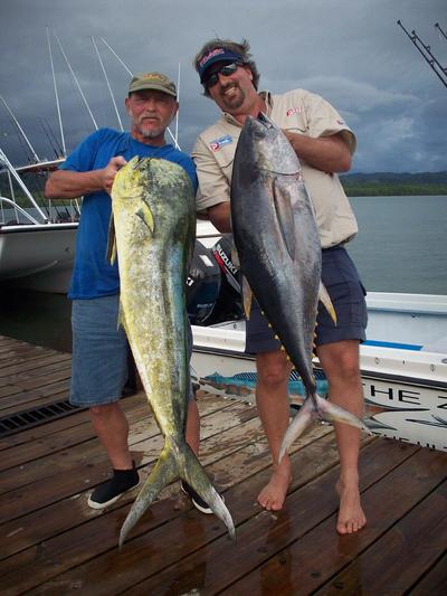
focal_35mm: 37
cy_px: 298
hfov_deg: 38.7
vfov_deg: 50.1
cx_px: 224
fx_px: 637
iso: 80
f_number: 2.8
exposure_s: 1/679
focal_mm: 6.2
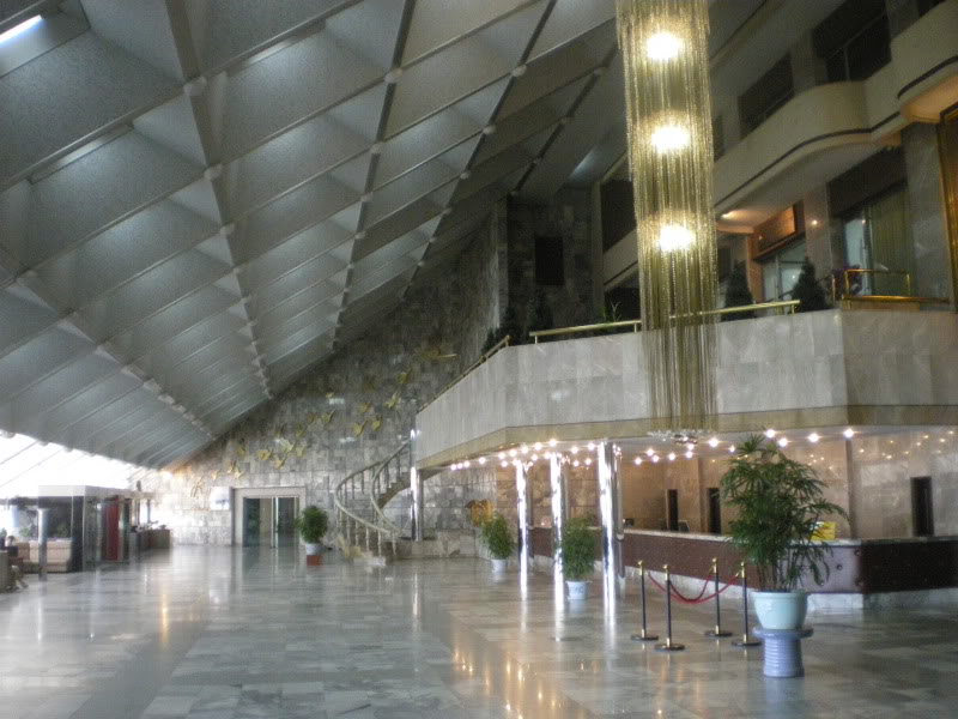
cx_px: 479
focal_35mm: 36
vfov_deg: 39.7
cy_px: 360
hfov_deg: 51.4
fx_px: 996
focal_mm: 6.3
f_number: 3.1
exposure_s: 1/30
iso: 800
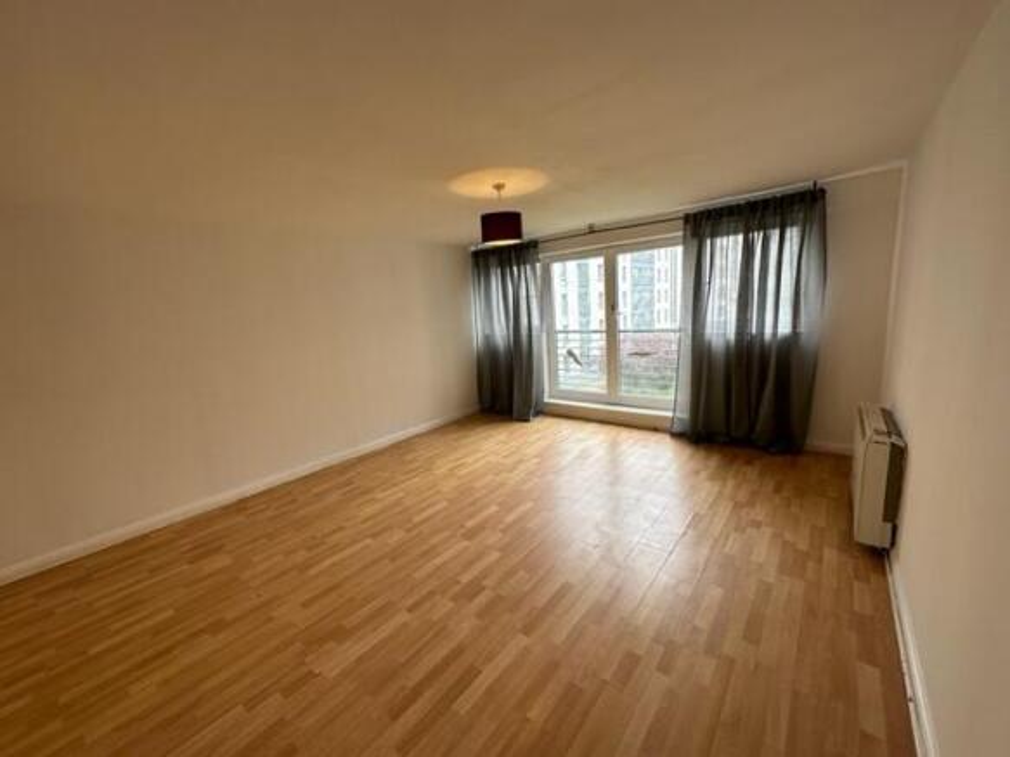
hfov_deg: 102.1
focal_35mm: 14
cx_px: 505
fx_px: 408
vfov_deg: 85.7
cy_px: 378
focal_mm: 2.22
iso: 40
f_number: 2.2
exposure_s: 1/99
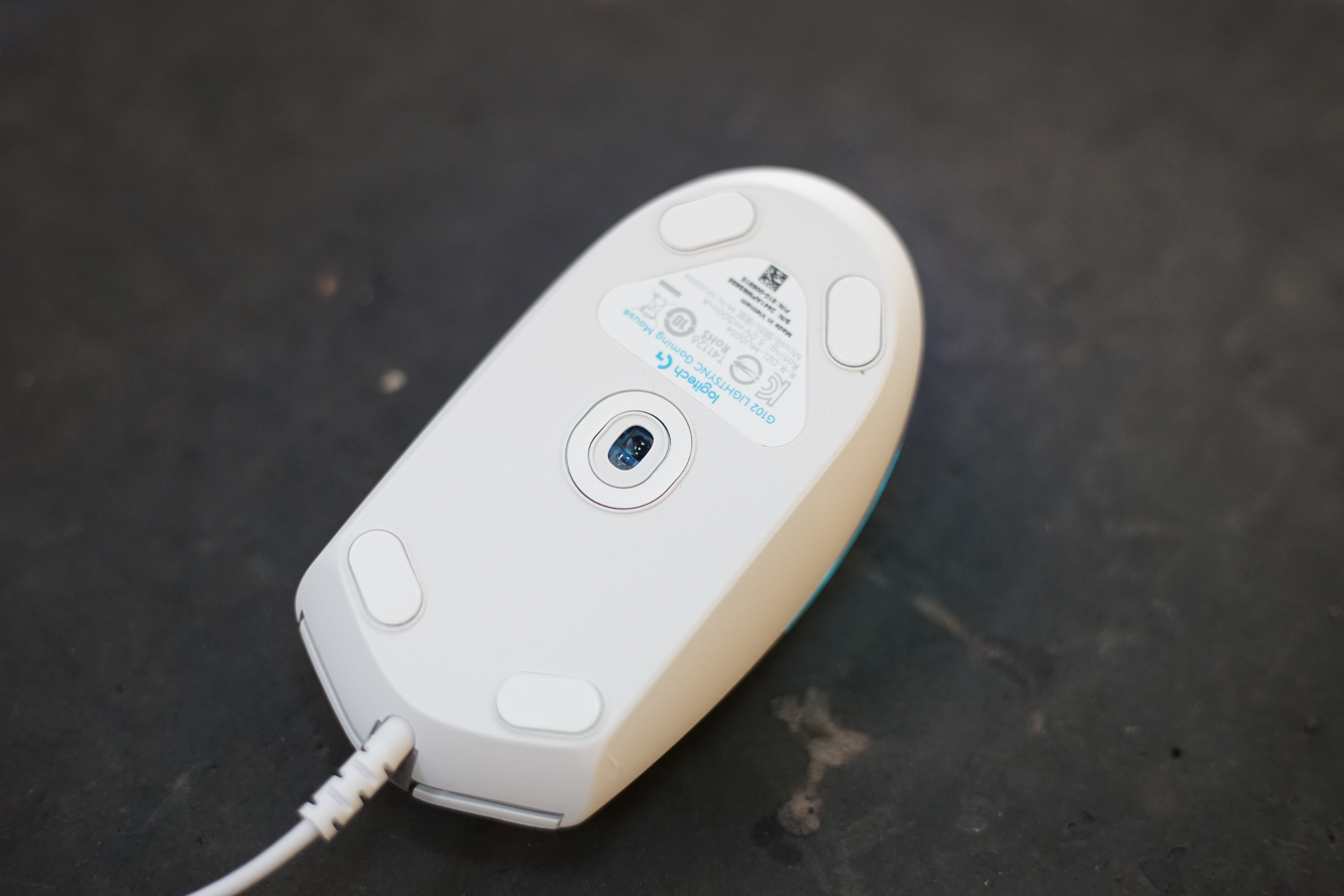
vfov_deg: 27.0
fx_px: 1867
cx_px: 672
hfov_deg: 39.6
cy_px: 448
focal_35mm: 50
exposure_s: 1/125
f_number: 2.5
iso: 1600
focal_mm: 50
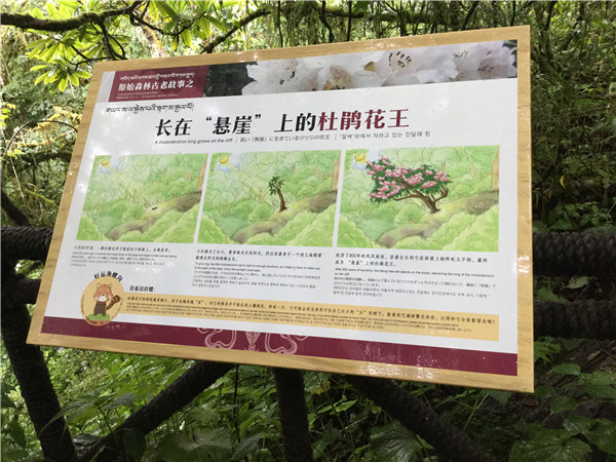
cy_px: 231
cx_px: 308
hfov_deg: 58.4
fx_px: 552
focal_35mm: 31
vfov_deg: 45.4
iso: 160
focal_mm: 3.3
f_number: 2.4
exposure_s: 1/33
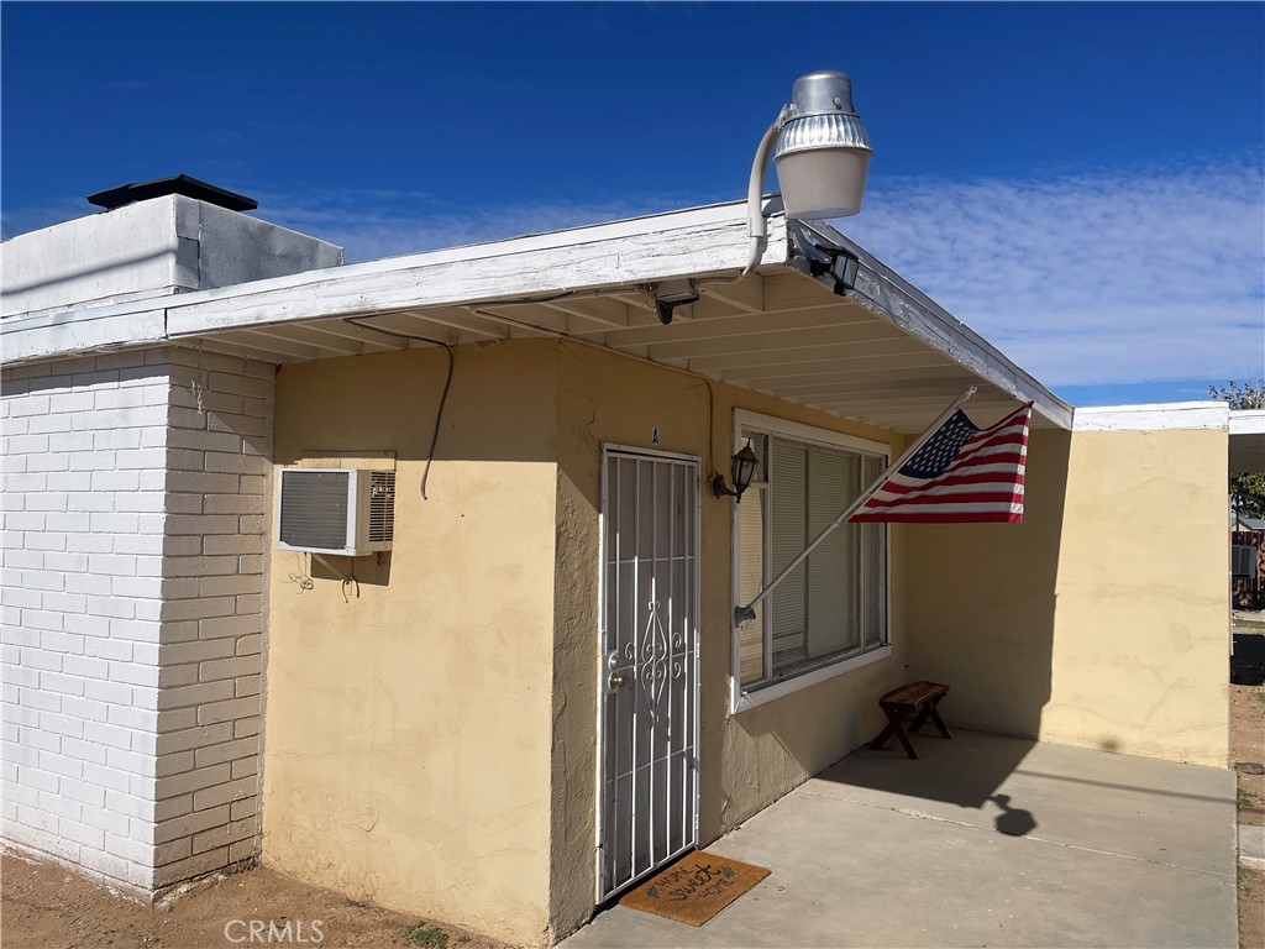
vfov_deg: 54.9
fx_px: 914
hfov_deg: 69.4
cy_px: 474
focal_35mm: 25
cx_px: 632
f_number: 1.6
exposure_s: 1/9174
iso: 32
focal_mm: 5.1
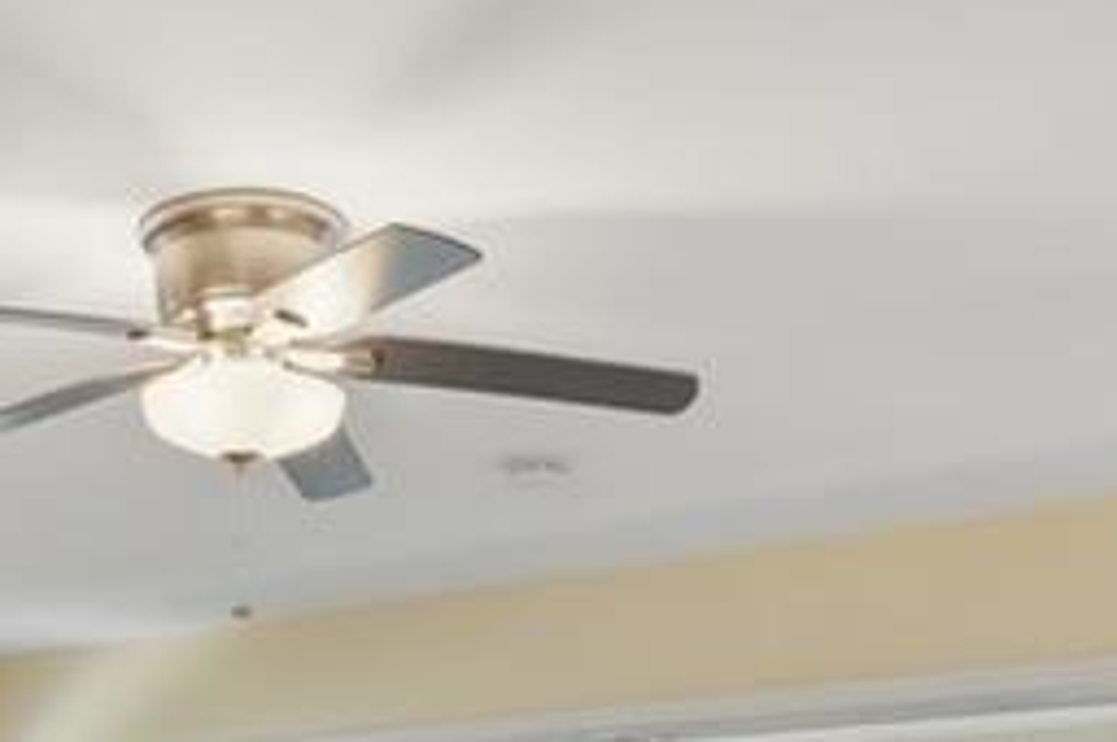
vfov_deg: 19.3
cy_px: 1006
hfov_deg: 30.2
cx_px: 127
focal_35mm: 64
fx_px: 1983
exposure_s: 1/13
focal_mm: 16
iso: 400
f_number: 9
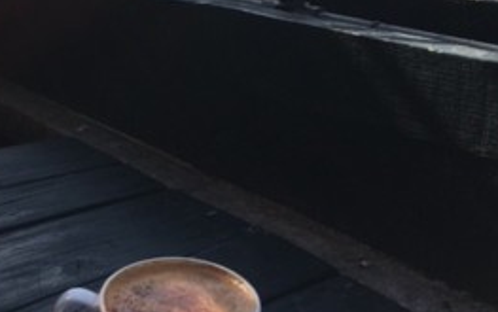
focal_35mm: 56
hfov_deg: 36.1
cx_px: 193
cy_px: 55
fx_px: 761
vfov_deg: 22.8
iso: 25
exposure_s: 1/1326
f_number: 2.2
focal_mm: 4.15
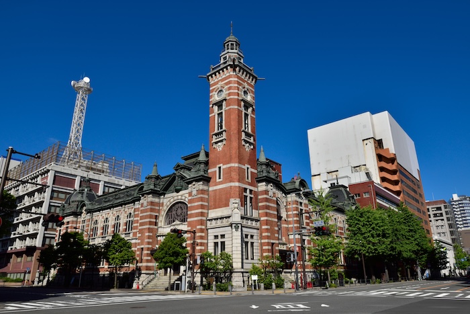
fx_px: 339
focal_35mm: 26
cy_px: 157
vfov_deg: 49.6
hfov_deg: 69.4
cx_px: 235
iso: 200
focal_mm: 26
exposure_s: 1/1600
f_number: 8
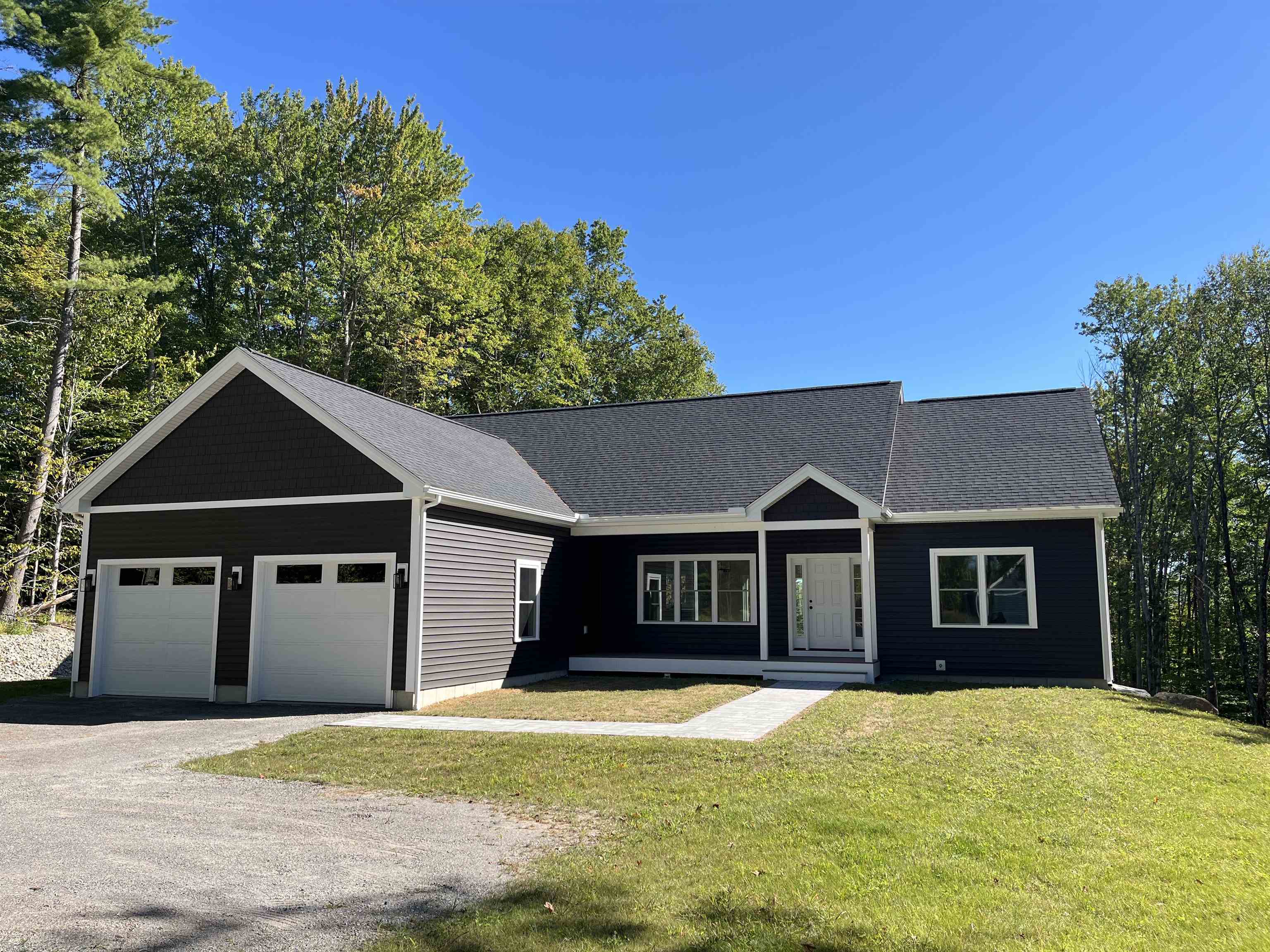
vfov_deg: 53.1
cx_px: 635
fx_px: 954
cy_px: 476
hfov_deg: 67.3
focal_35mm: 26
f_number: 1.6
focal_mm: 5.1
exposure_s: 1/1890
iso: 50
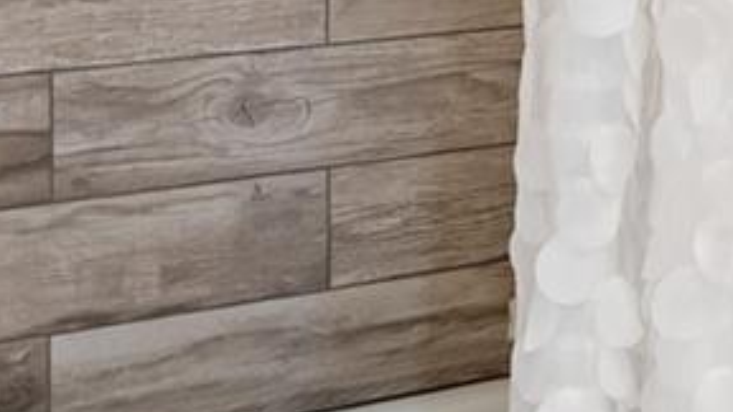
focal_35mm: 93
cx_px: 1110
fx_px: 1808
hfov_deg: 19.8
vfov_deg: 12.5
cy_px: -150
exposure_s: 1/125
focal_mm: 16
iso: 640
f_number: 2.8
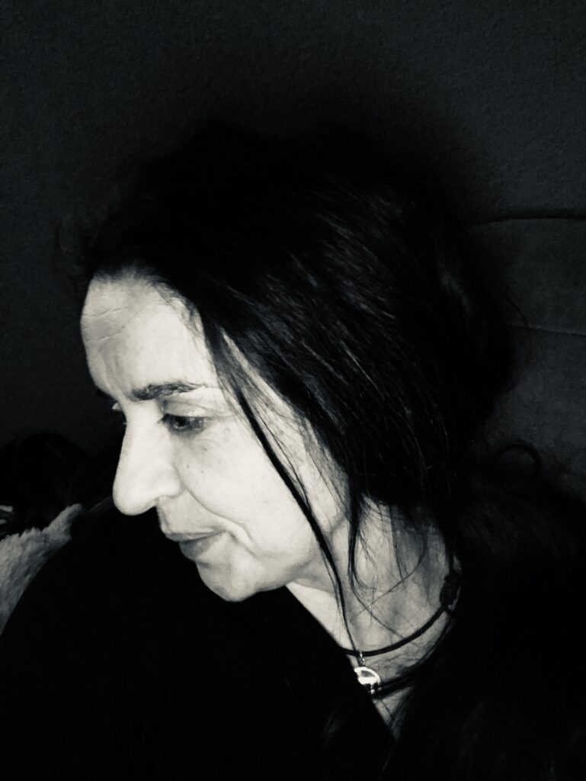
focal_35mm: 32
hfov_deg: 44.2
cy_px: 390
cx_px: 293
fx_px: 722
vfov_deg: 56.8
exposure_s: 1/20
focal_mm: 2.87
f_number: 2.2
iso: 500
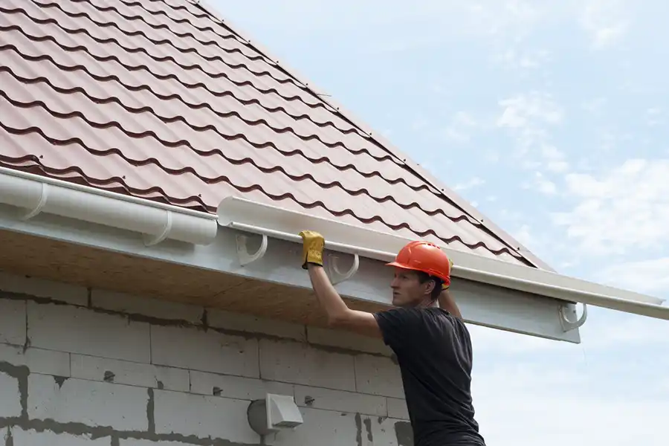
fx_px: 1394
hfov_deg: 27.0
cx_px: 334
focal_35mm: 75
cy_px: 223
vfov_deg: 18.2
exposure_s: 1/400
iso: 100
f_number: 5.6
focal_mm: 50
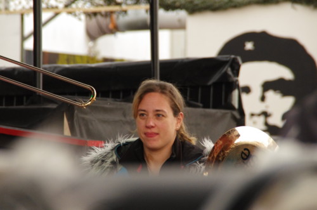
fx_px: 2636
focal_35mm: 300
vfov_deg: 4.6
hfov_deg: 6.9
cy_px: 105
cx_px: 158
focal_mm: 200
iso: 3200
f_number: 7.1
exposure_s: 1/250
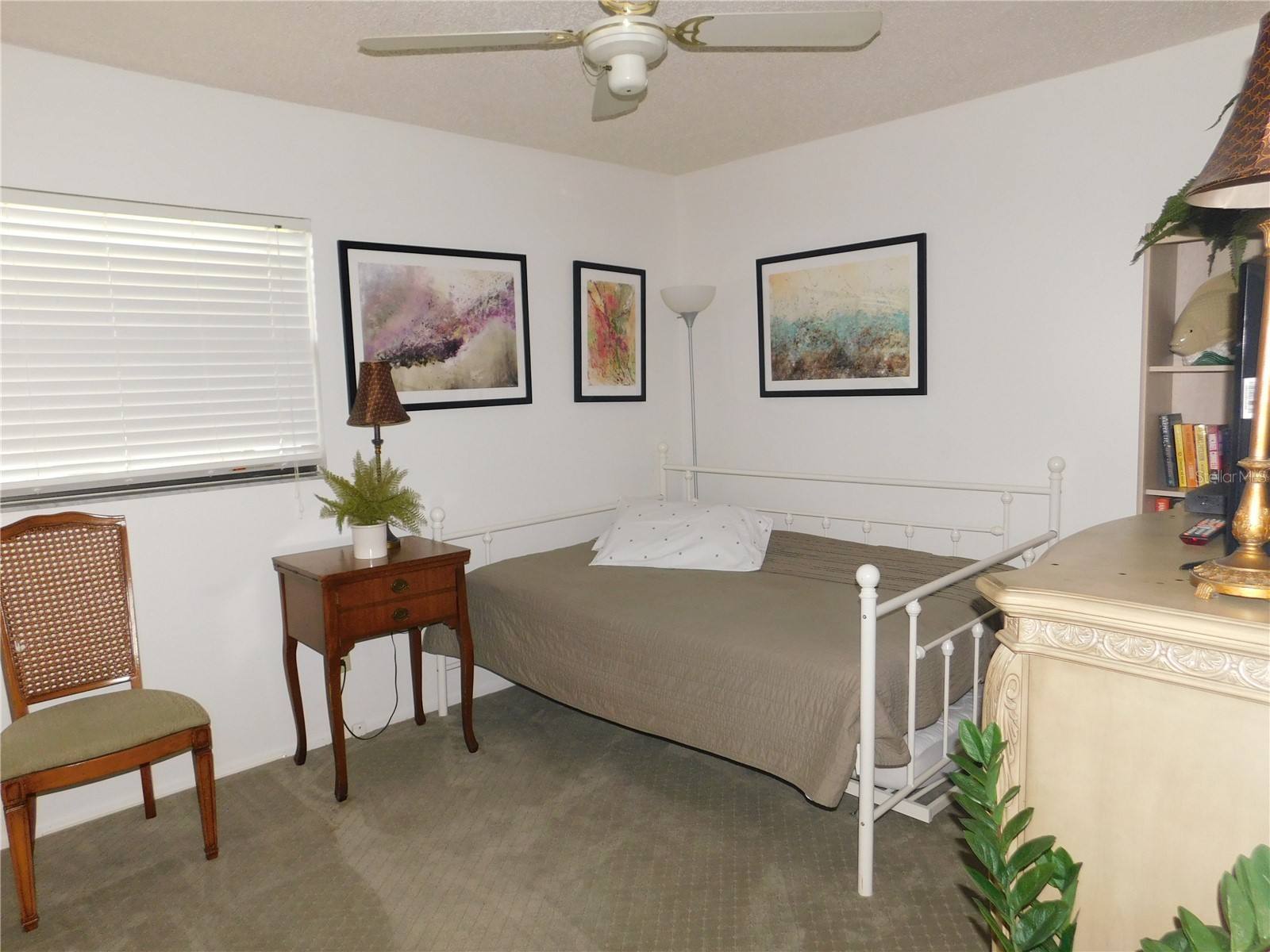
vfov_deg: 58.9
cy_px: 476
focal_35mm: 23
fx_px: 844
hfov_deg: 73.9
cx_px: 635
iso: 200
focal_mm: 4
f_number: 3
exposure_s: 1/30
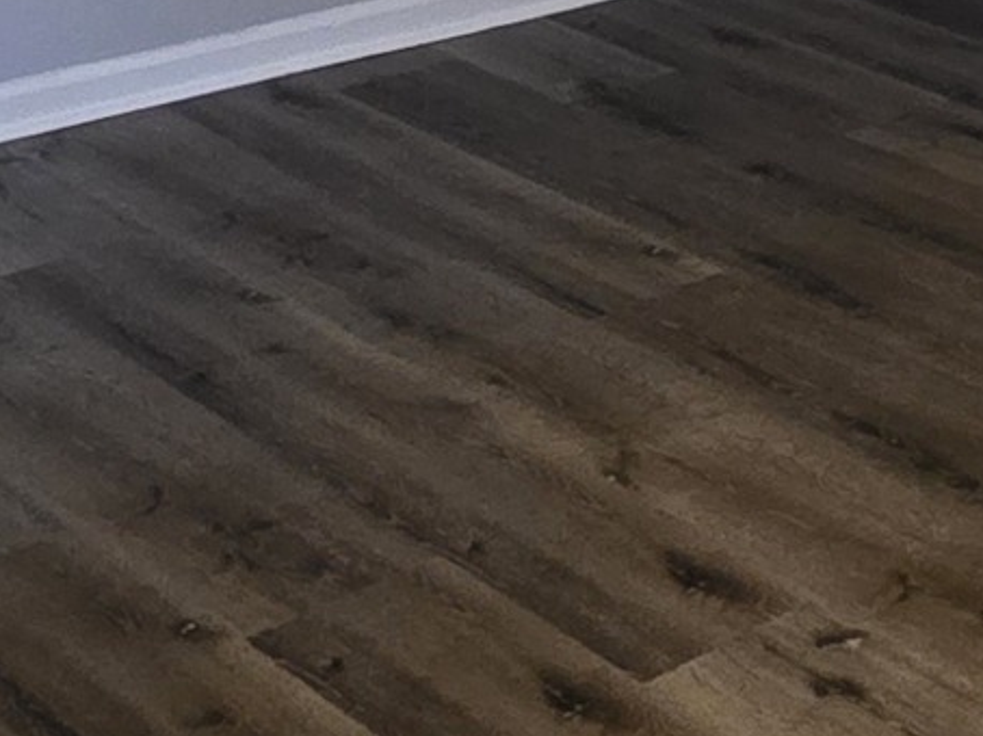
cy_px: -219
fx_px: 2498
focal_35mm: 88
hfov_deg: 21.7
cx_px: 899
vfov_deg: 15.9
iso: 1000
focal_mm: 2.2
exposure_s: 1/40
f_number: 1.9
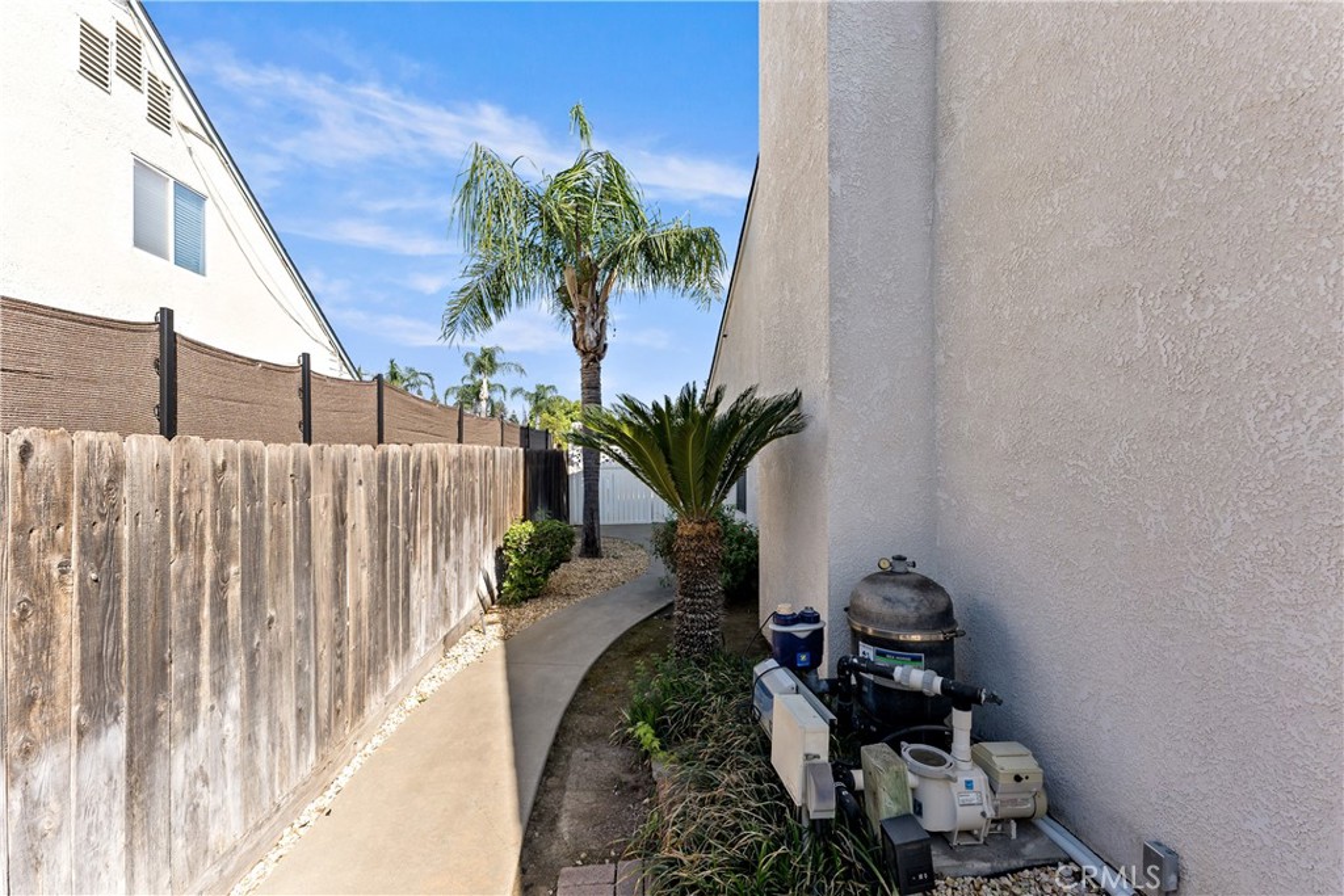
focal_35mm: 14
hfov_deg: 104.2
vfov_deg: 81.2
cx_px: 672
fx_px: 523
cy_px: 448
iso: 80
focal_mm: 14
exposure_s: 1/320
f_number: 5.6
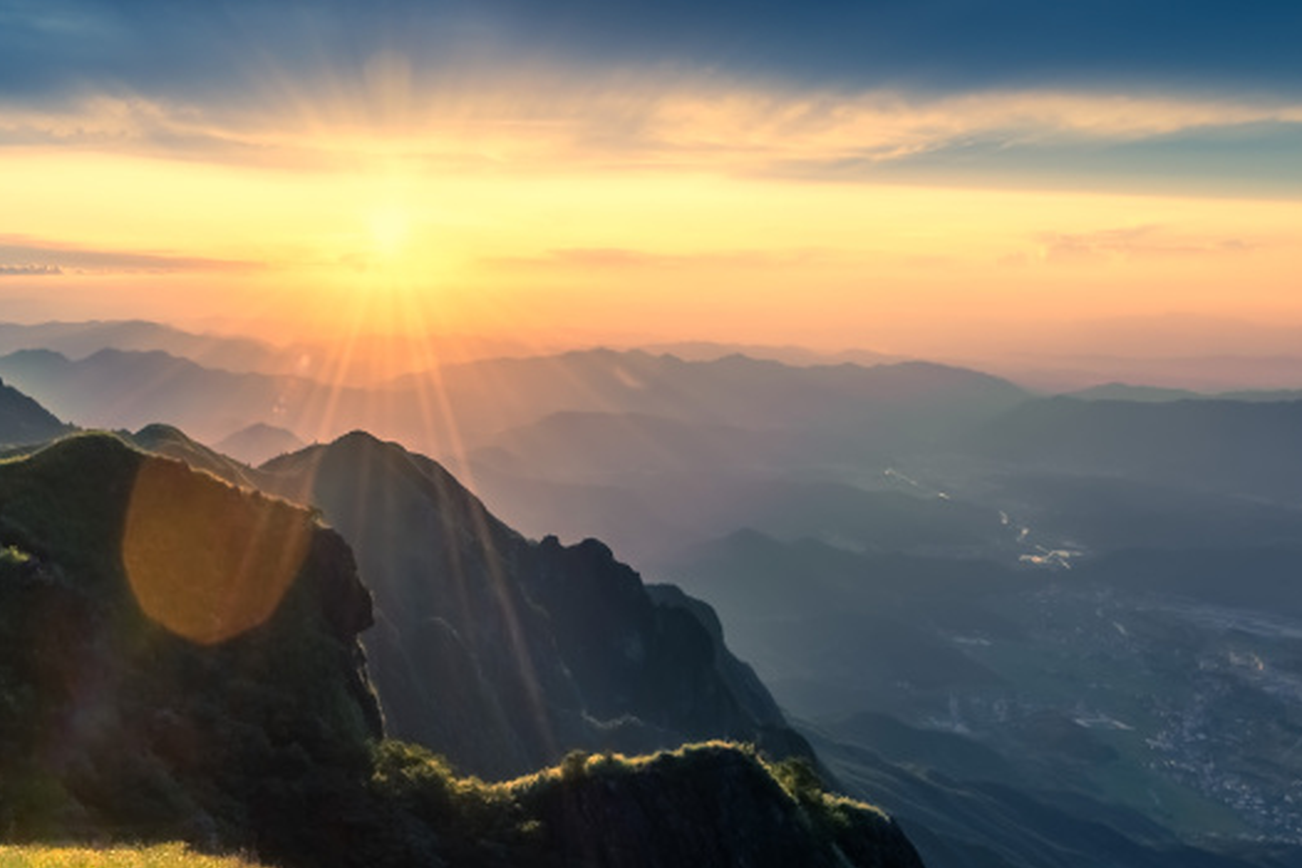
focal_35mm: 32
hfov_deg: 54.7
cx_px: 263
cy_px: 531
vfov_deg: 40.9
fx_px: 1157
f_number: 11
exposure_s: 1/1000
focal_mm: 14
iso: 100
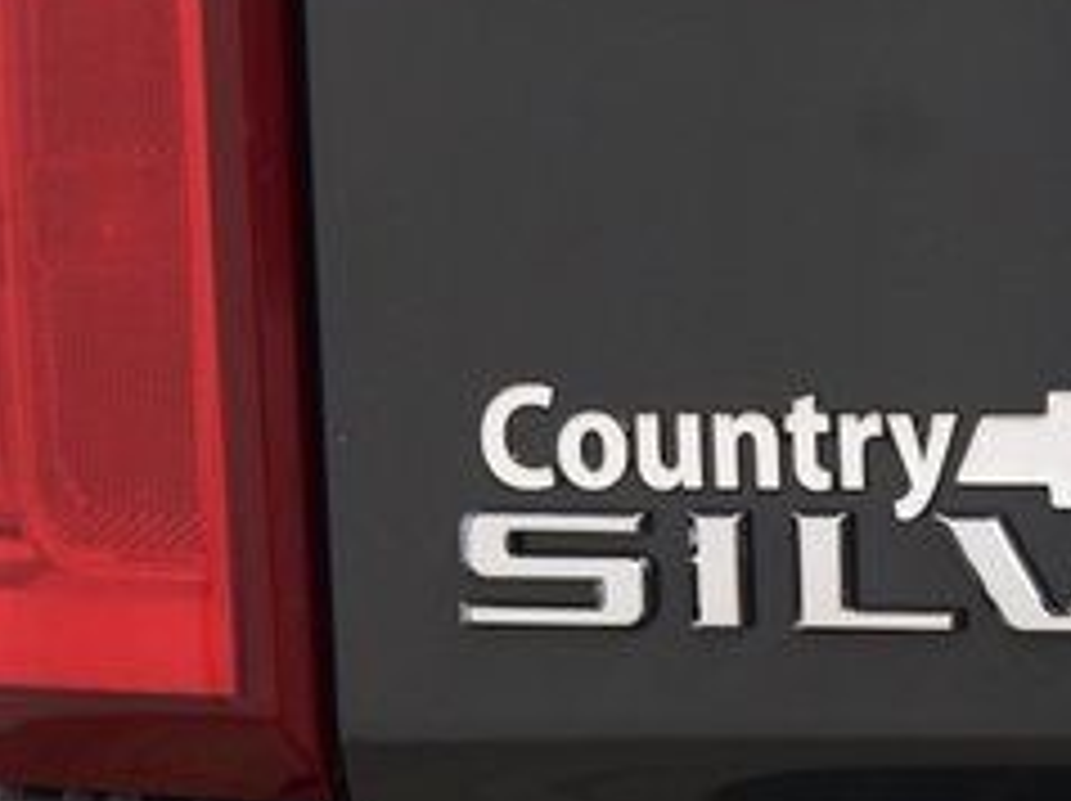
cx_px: 1251
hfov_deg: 7.2
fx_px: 8407
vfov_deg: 5.5
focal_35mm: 272
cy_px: 538
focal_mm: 70
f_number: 5
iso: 1600
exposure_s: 1/30
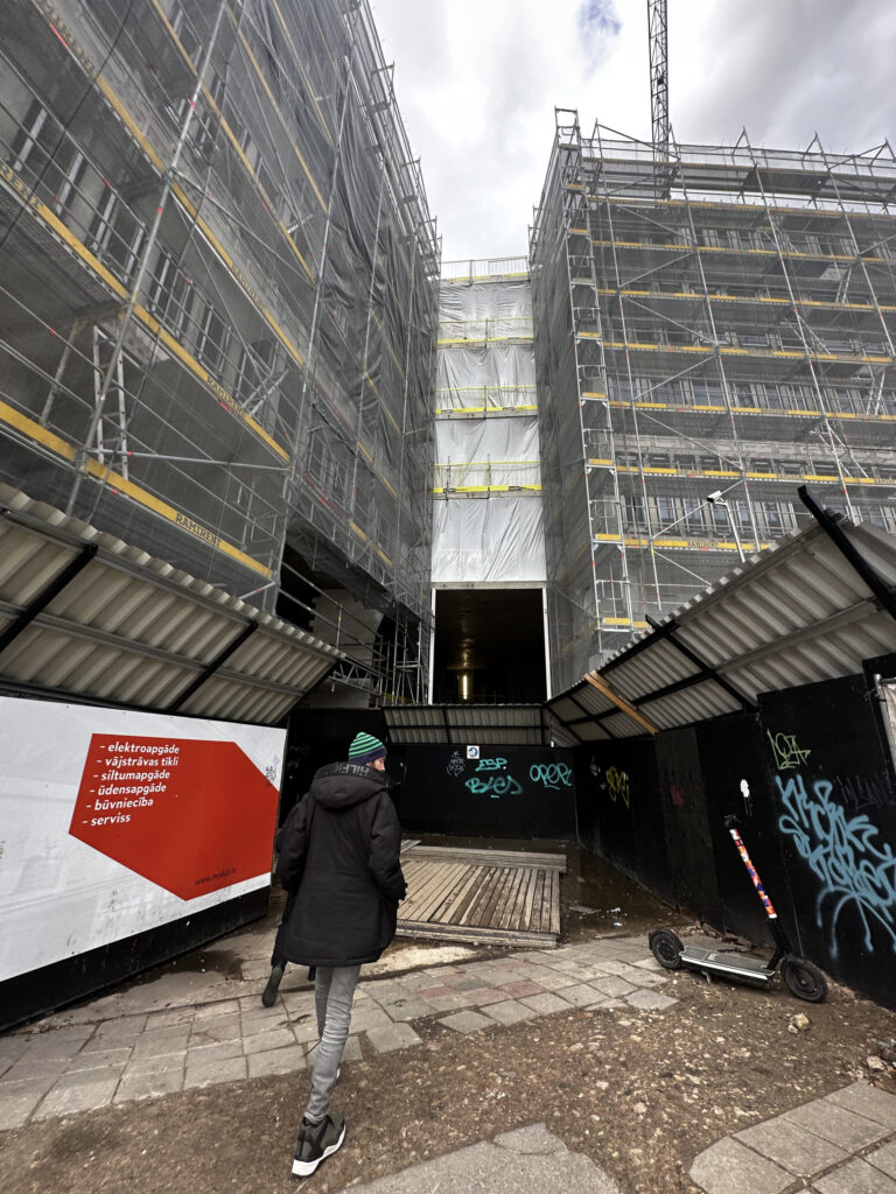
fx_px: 483
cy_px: 597
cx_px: 448
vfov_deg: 102.1
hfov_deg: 85.7
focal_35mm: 14
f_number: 2.2
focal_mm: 2.22
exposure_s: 1/103
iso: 40
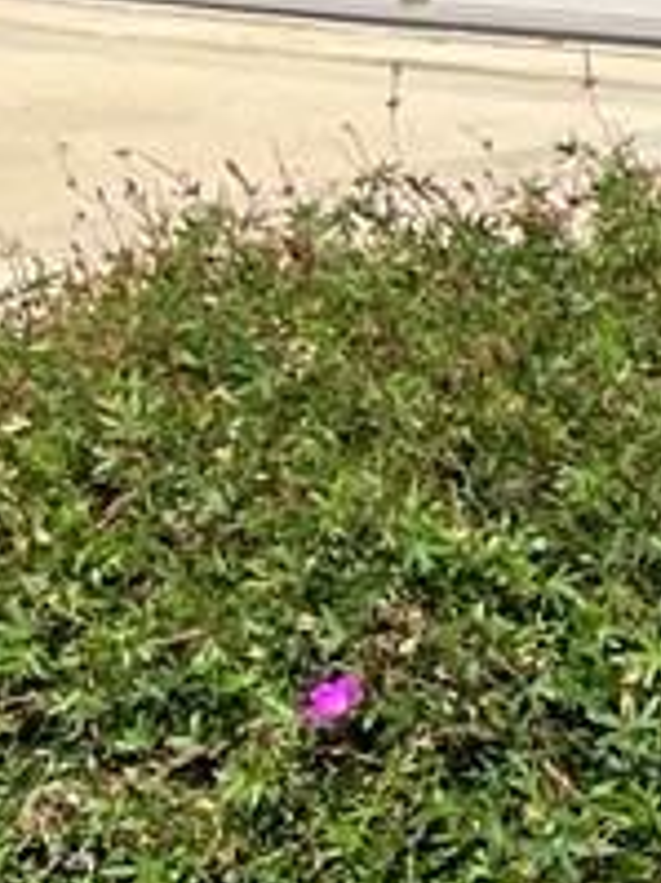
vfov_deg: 9.2
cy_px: -426
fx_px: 5327
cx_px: 3438
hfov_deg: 5.3
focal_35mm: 209
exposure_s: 1/2899
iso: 50
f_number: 1.6
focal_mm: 5.1
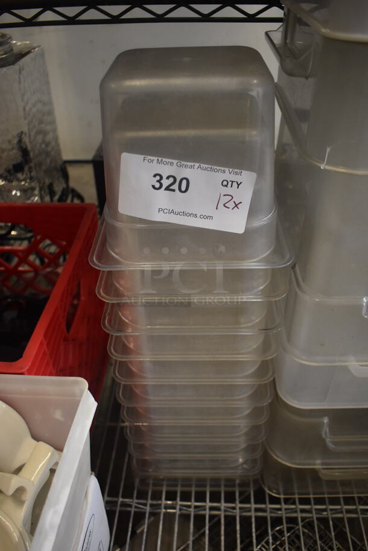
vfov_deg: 61.9
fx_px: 459
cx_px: 184
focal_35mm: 30
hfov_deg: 43.7
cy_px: 276
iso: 1800
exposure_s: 1/125
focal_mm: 20
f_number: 3.5
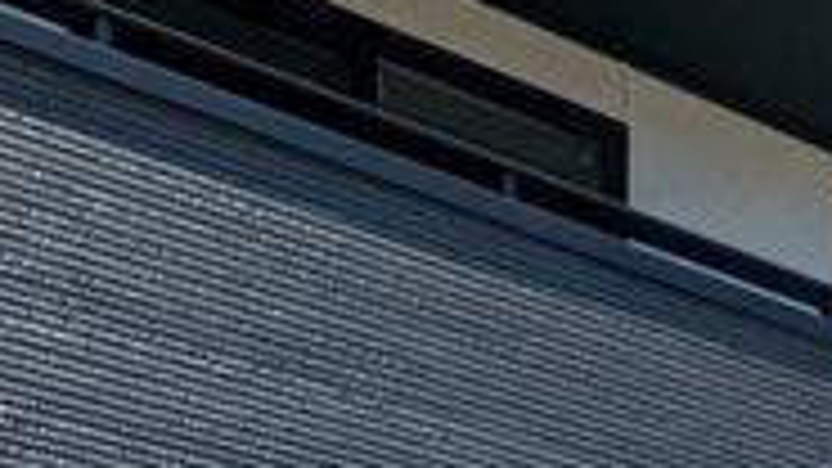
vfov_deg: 10.3
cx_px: 416
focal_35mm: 66
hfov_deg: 31.9
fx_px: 1456
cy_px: 1530
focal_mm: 2.35
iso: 47
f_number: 2.2
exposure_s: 1/2203
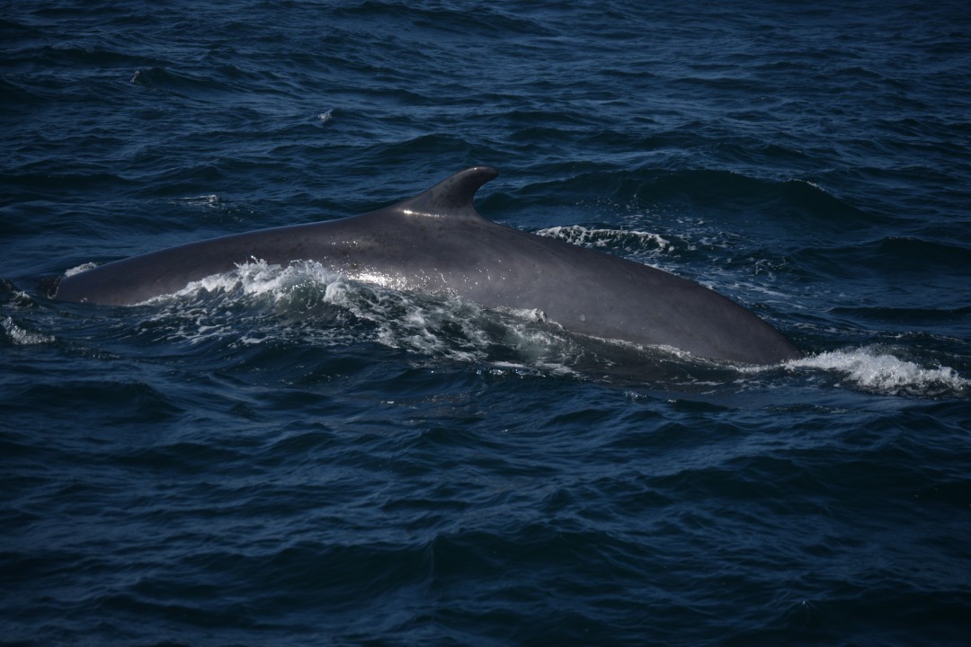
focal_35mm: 180
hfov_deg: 11.4
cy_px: 324
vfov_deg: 7.6
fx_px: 4855
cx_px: 486
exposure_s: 1/4000
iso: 200
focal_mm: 120
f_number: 4.8
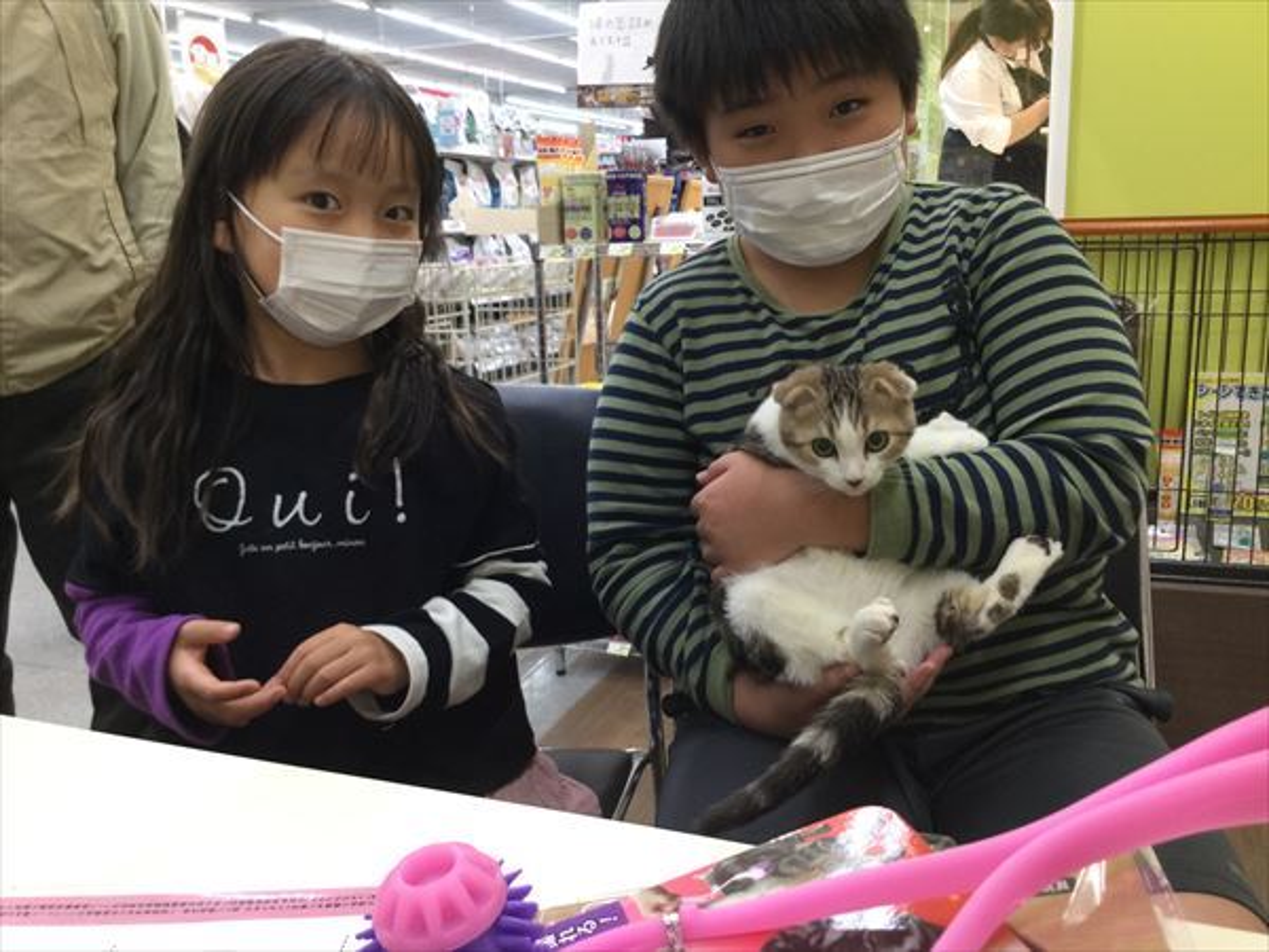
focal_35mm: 31
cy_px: 476
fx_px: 1136
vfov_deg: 45.4
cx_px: 634
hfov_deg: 58.4
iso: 80
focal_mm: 3.3
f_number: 2.4
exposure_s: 1/33
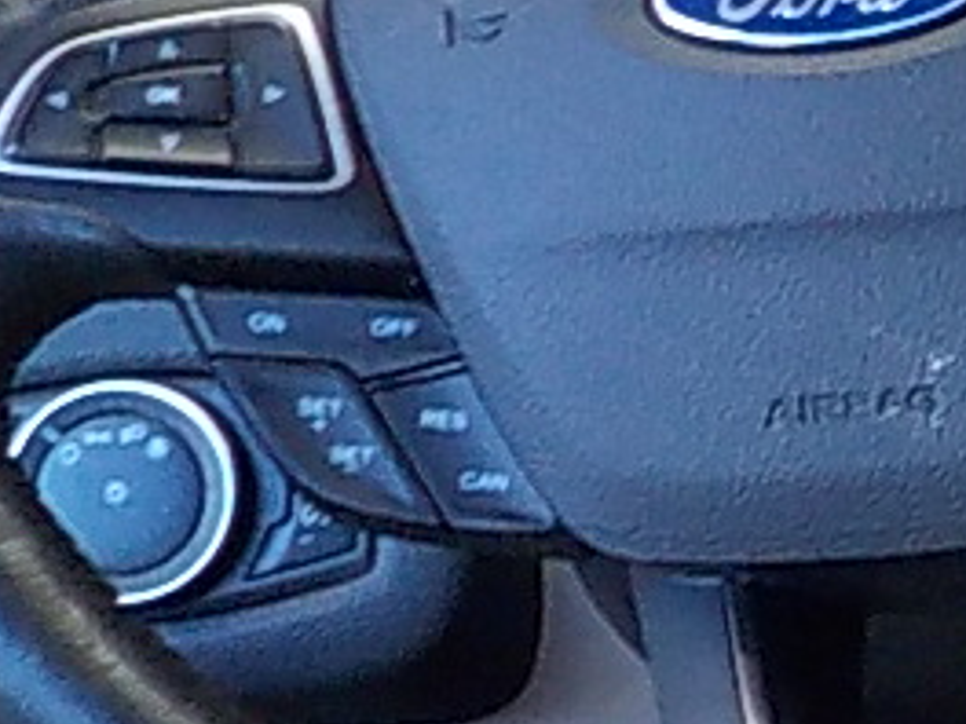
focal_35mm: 182
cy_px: 695
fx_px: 5079
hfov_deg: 9.4
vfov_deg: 8.1
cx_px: 2477
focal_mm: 4.1
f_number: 3.3
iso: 250
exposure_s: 1/30
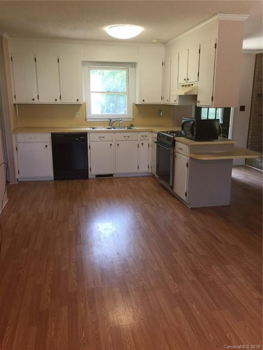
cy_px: 175
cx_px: 132
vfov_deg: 61.7
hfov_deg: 48.2
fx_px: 294
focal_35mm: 29
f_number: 2.2
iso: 32
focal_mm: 4.15
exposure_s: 1/30
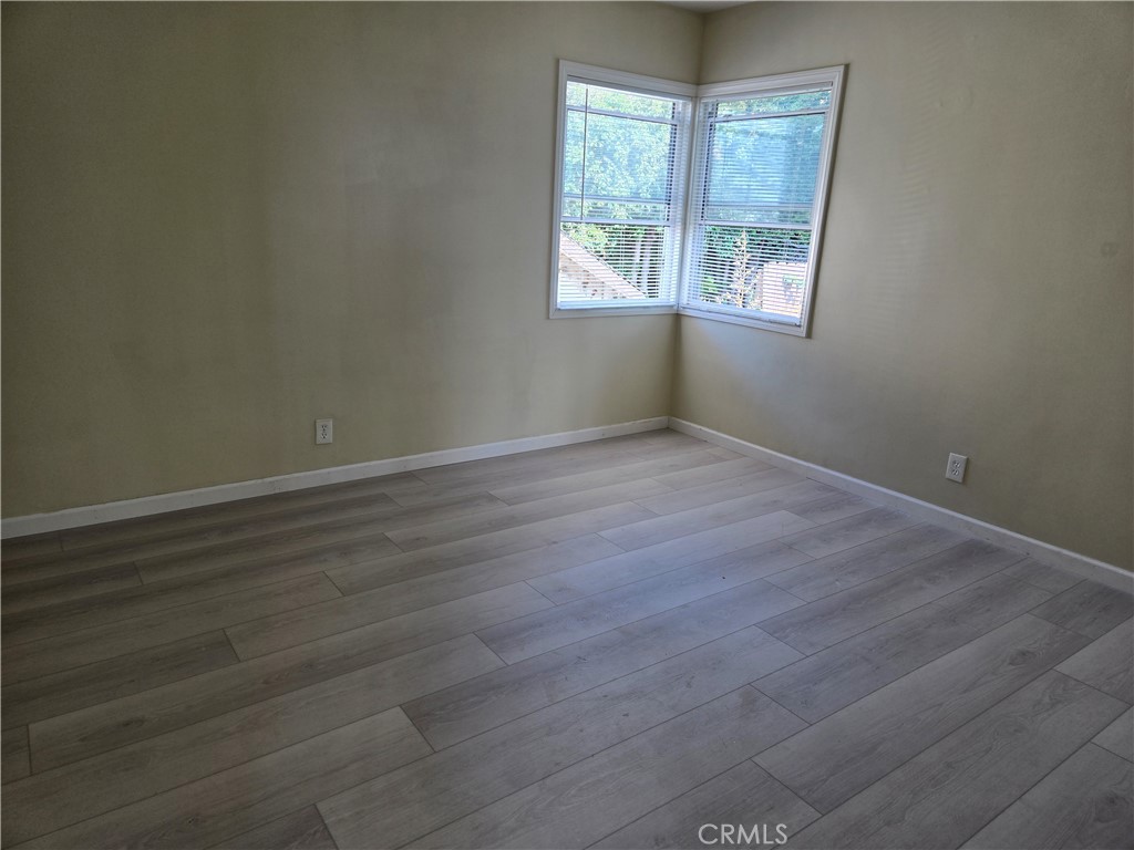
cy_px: 425
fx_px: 753
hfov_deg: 73.9
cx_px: 567
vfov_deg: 58.9
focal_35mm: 23
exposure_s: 1/180
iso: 64
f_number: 1.8
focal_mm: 5.4
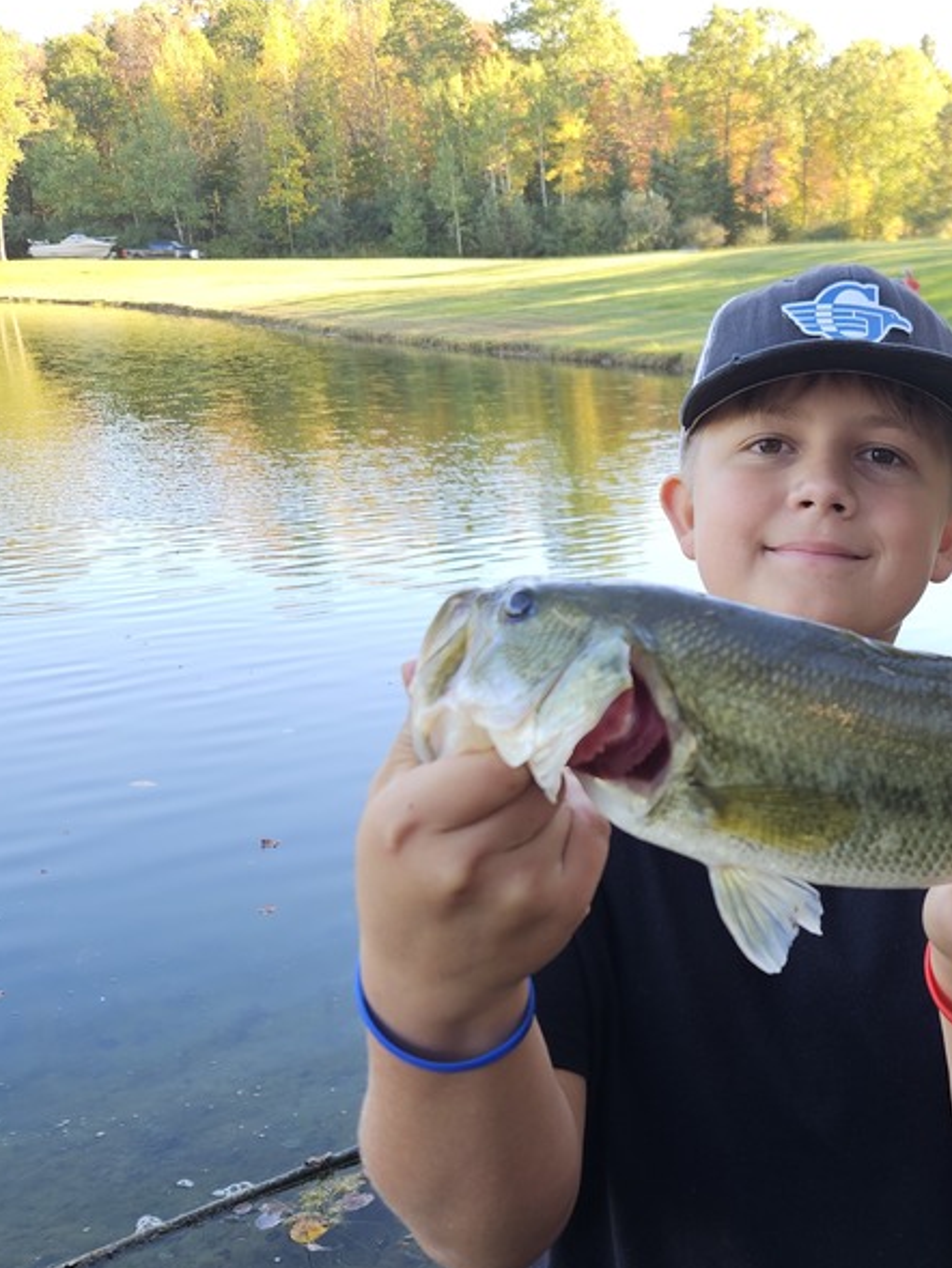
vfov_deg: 46.5
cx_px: 816
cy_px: 766
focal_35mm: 40
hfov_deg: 34.4
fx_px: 1466
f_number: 1.8
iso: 32
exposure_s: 1/120
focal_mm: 5.4
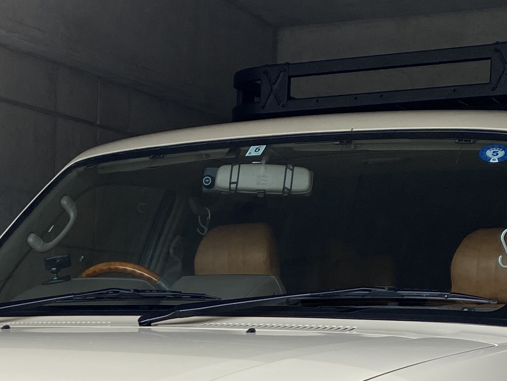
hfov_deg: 21.4
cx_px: 79
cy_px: 521
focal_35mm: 90
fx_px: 1318
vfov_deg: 15.5
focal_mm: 4.25
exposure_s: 1/604
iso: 32
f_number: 1.8
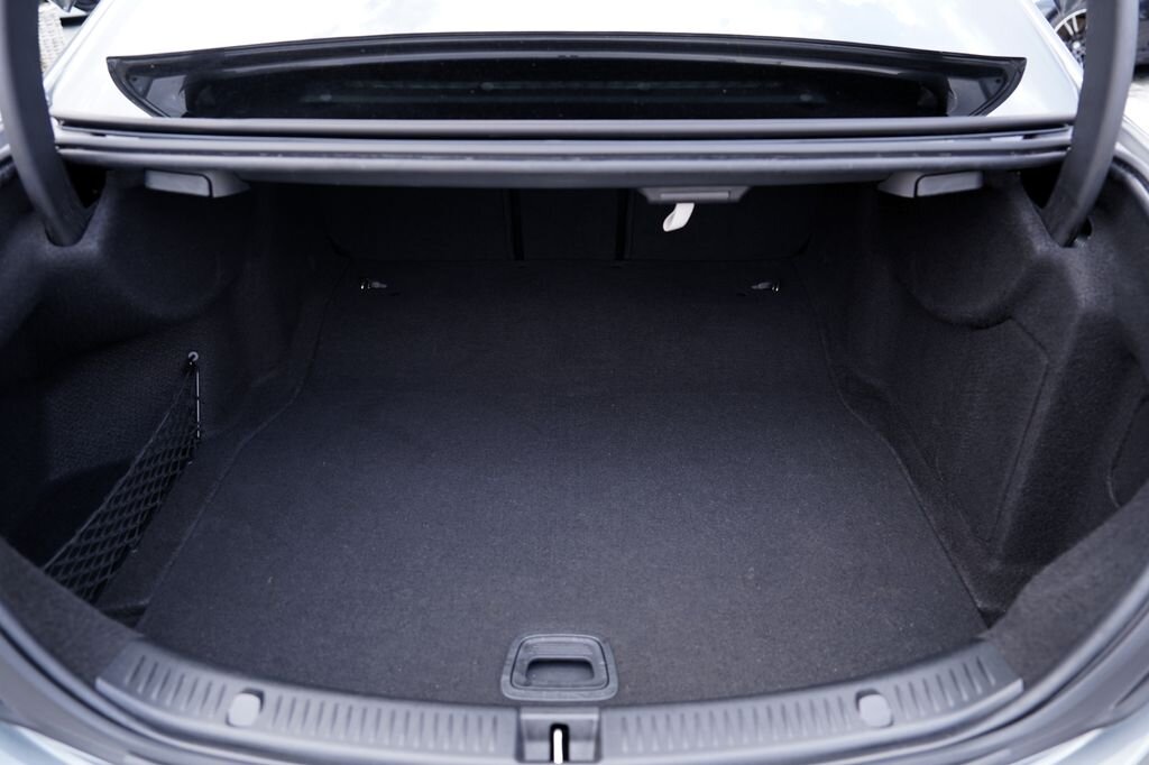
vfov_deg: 53.1
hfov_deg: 73.8
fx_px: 766
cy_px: 382
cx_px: 574
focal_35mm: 24
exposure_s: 1/40
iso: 100
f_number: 3.2
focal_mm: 24
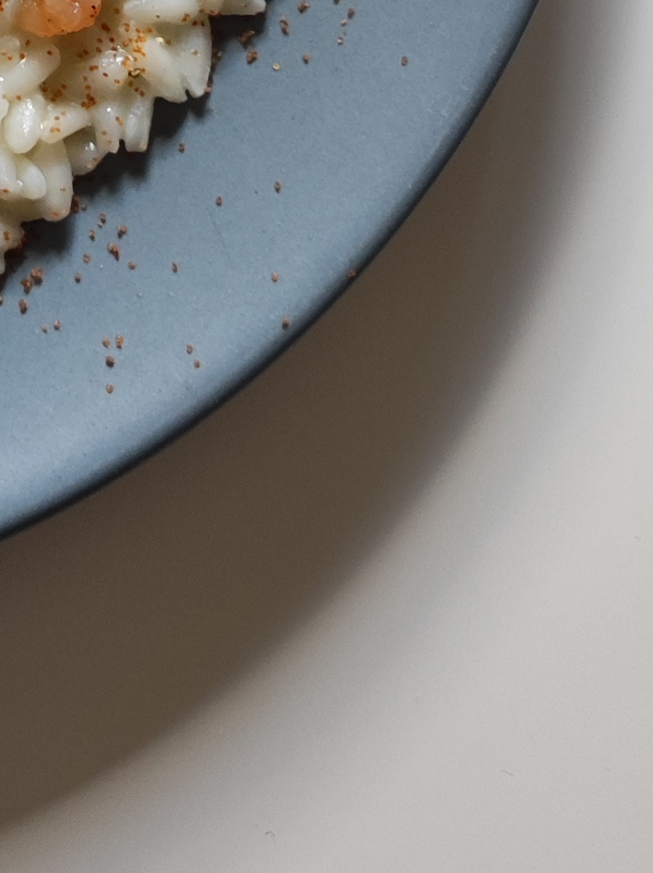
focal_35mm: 104
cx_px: -376
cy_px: -586
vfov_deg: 16.5
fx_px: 2618
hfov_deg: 13.3
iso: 354
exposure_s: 1/50
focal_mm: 4.7
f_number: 1.79
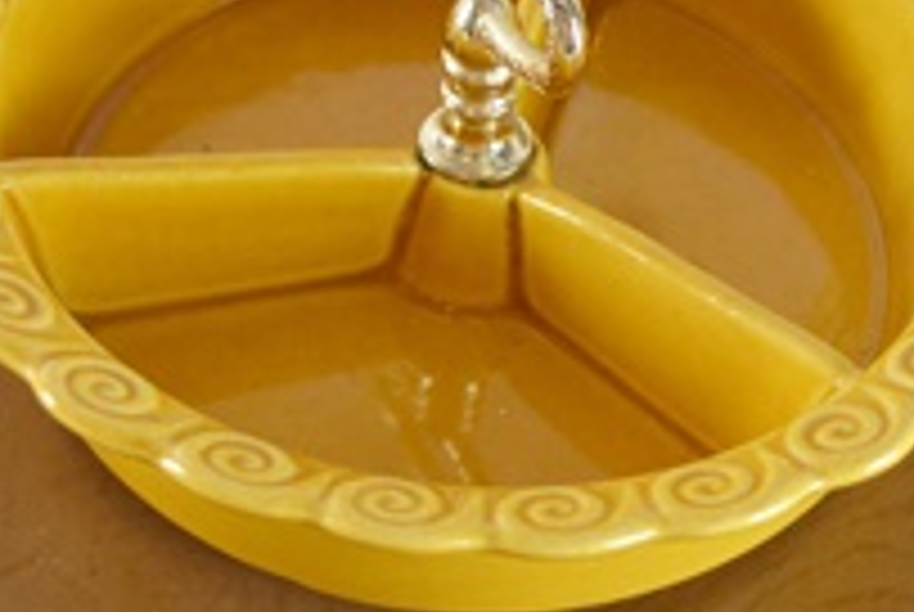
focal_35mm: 115
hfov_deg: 17.7
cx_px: 590
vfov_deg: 12.0
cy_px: 324
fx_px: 2924
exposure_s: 1/100
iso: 400
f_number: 5
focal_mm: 26
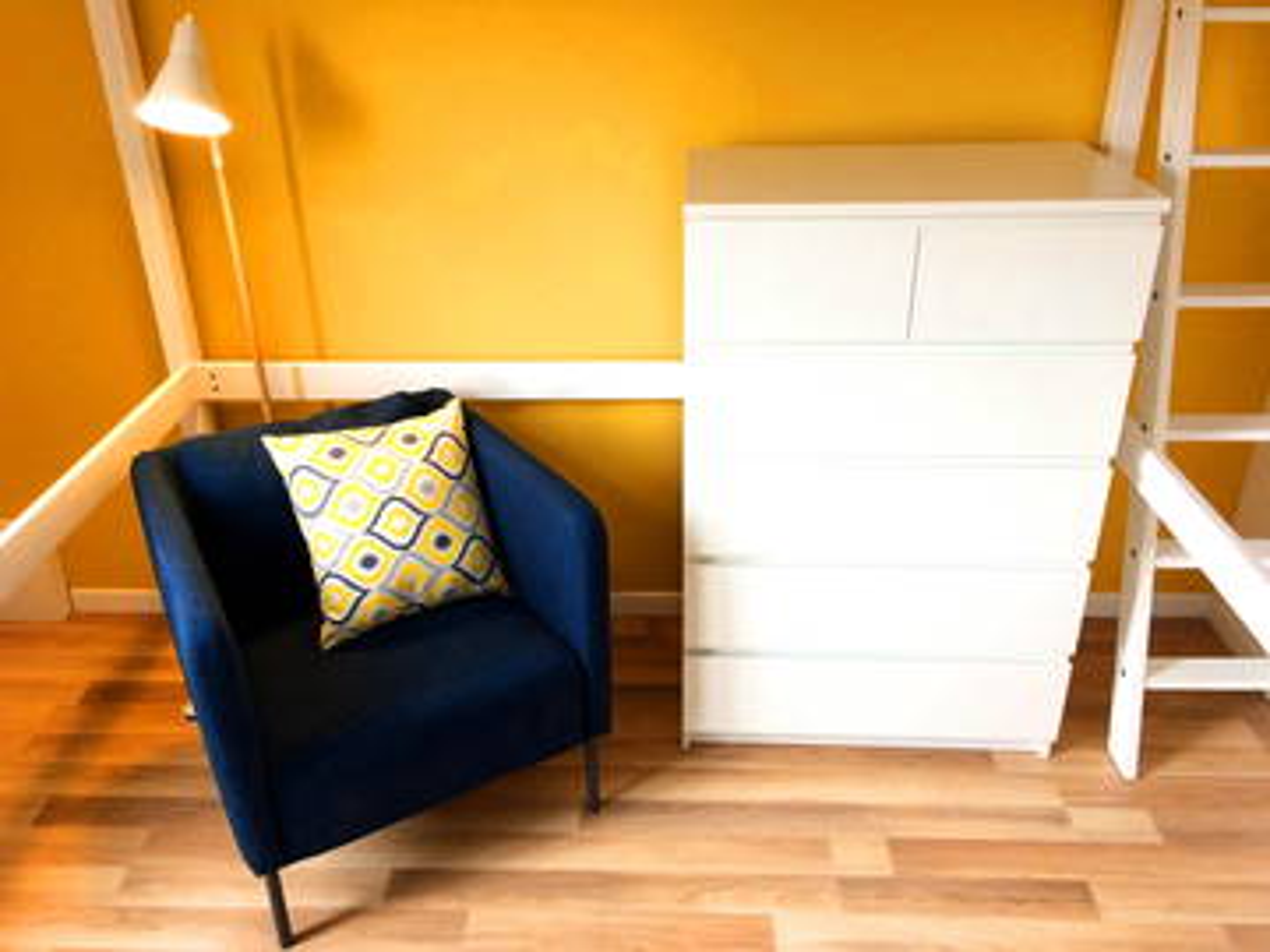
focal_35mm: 29
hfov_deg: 61.7
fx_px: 1064
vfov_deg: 48.2
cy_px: 476
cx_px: 635
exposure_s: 1/33
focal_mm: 4.15
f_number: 2.2
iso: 64
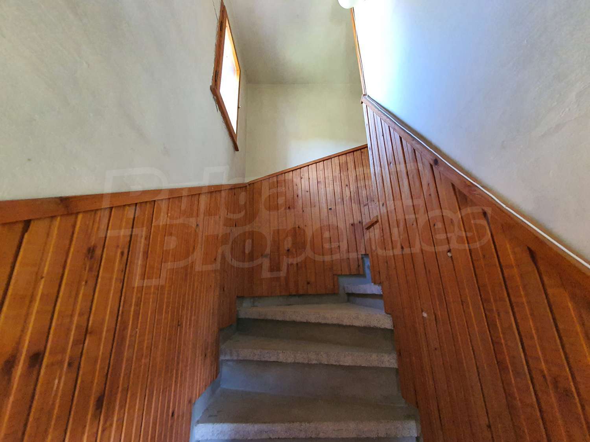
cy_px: 221
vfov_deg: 89.9
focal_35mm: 13
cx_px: 295
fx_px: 222
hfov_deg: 106.2
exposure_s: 1/24
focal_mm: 1.8
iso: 640
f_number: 2.2
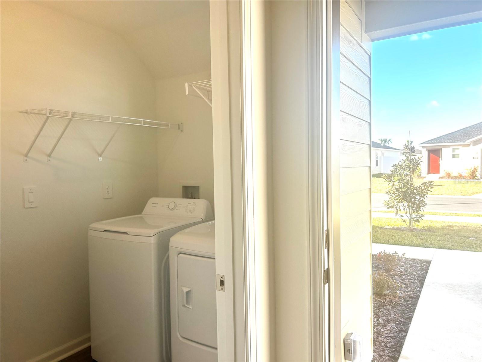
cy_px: 181
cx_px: 241
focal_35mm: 26
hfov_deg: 67.3
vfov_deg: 53.1
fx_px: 362
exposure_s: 1/650
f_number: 1.5
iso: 50
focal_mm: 5.7
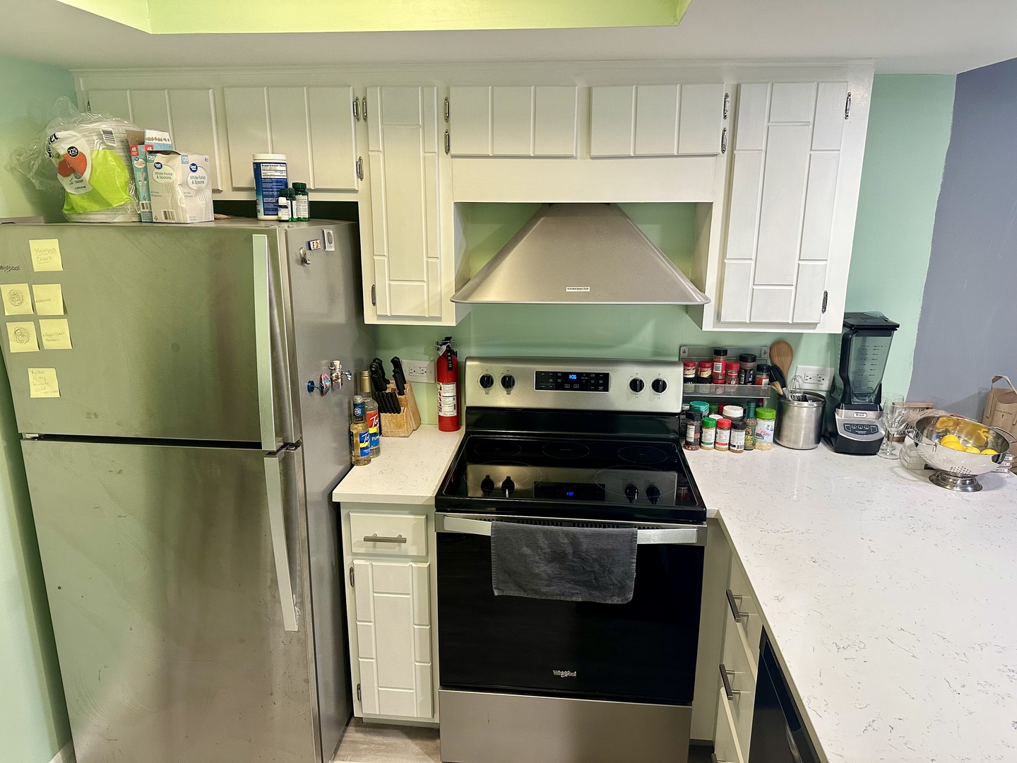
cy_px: 382
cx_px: 508
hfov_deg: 71.6
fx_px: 705
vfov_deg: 56.8
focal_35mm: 24
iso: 200
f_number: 1.78
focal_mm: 6.86
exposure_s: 1/120
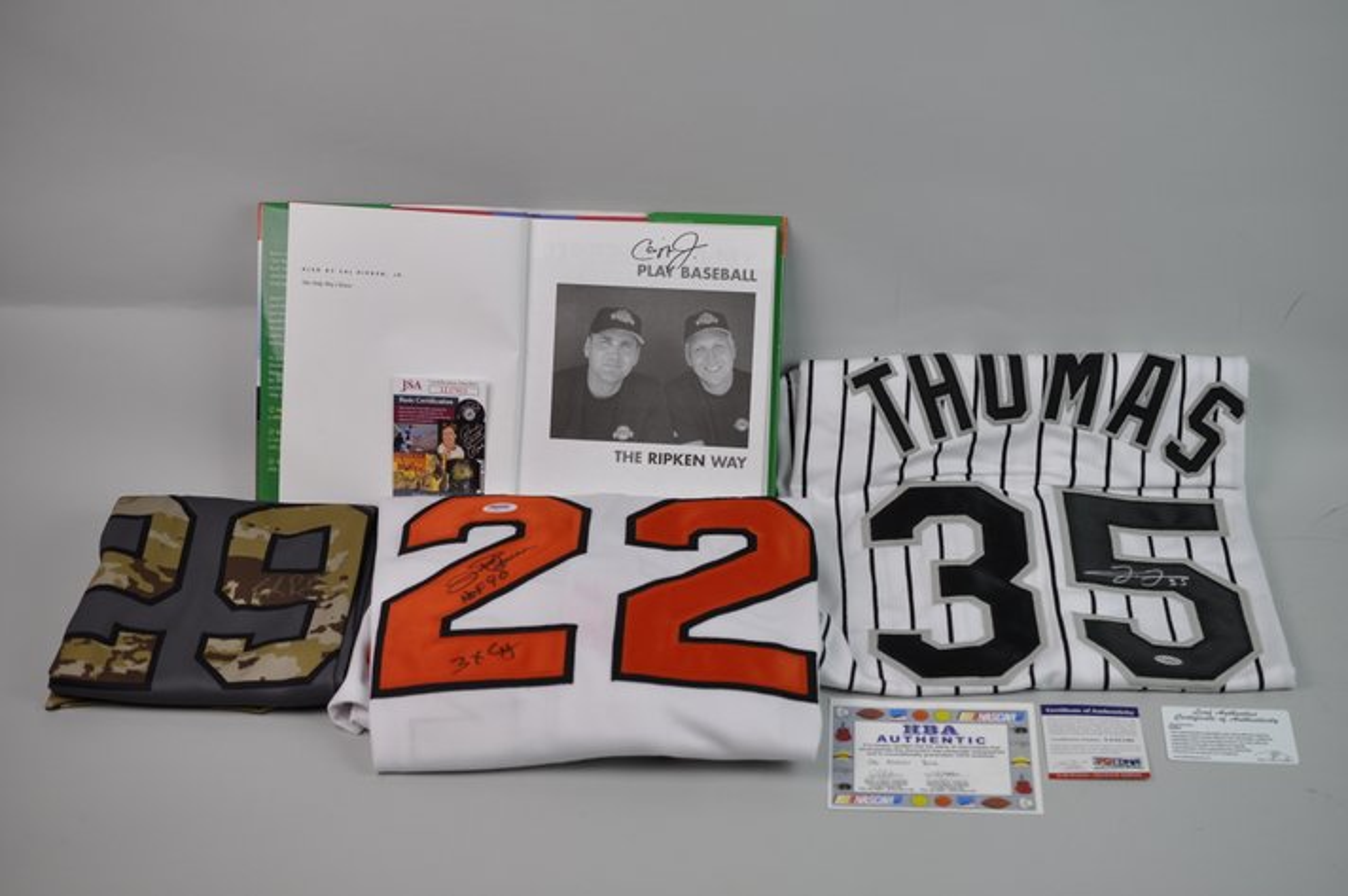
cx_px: 674
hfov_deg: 33.4
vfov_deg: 22.6
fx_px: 2244
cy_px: 448
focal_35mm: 60
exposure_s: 1/60
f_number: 4
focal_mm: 40
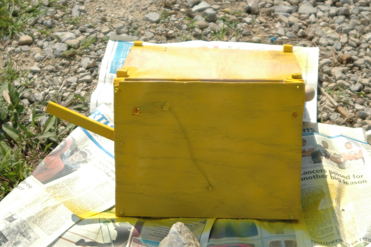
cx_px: 186
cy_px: 124
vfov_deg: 13.0
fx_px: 1081
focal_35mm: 105
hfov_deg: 19.5
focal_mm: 70
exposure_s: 1/1000
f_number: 5.6
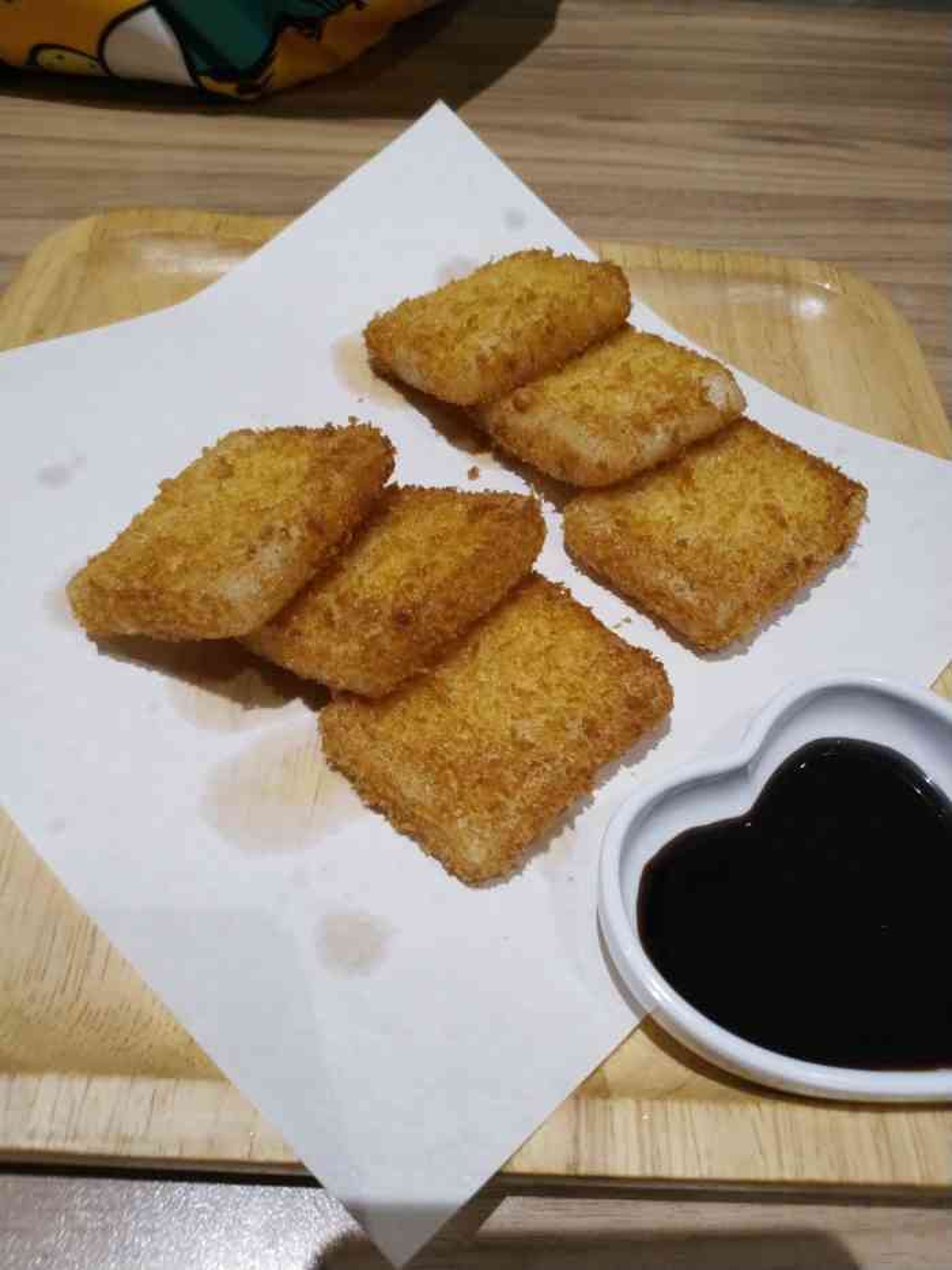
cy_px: 635
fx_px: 1173
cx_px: 476
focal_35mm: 32
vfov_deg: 56.8
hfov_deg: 44.2
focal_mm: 4.5
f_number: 2
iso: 302
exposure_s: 1/25
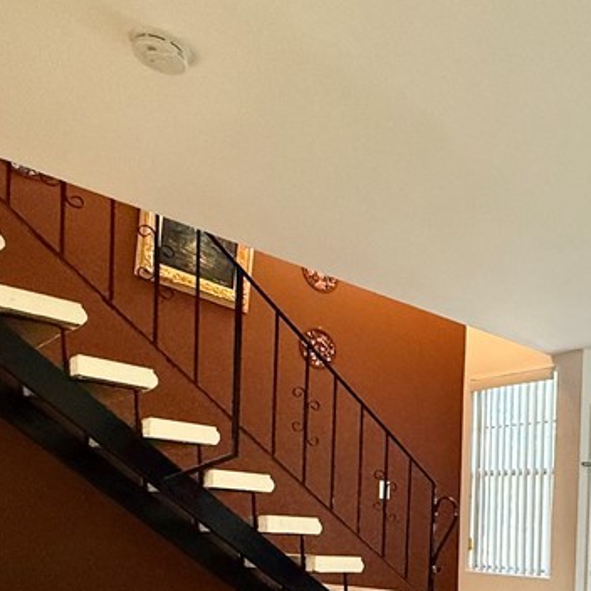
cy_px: 559
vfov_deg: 41.4
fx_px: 695
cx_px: 598
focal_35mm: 36
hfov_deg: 40.1
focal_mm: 2.22
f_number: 2.2
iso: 400
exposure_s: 1/120
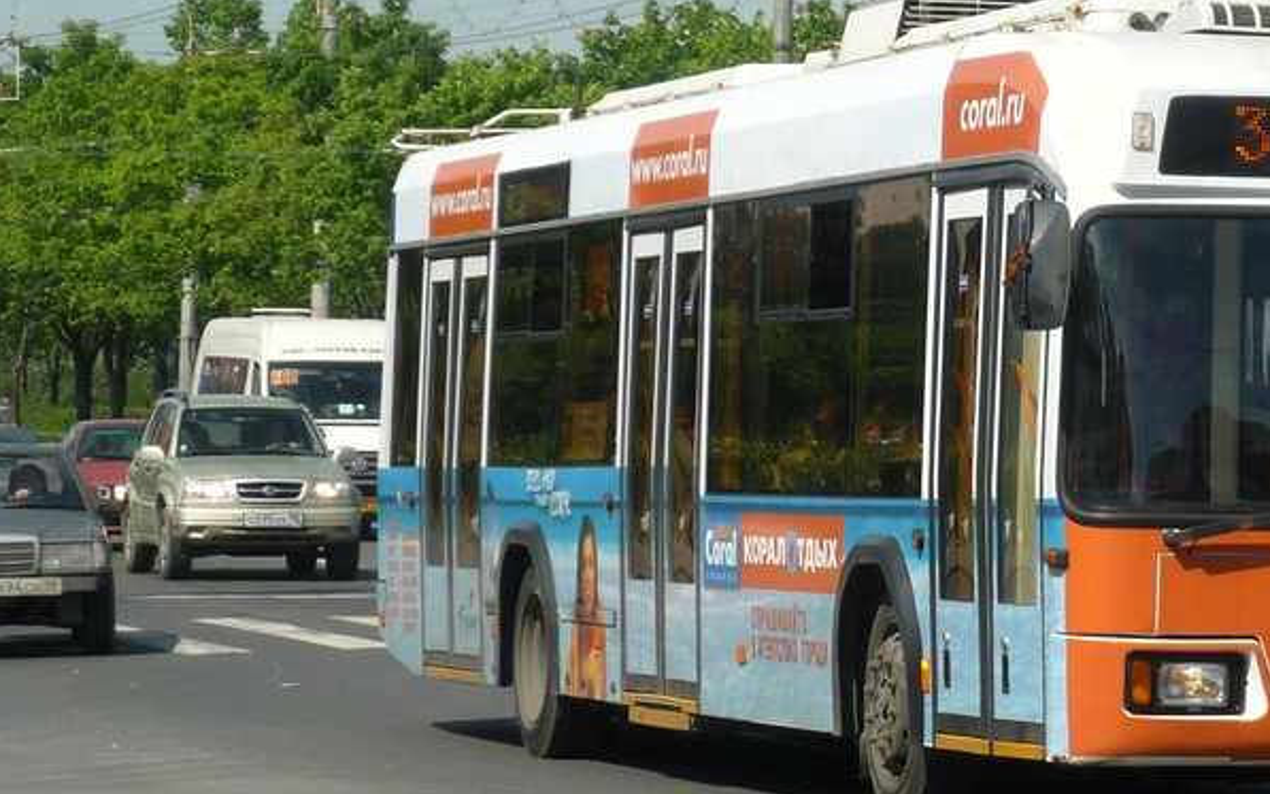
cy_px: 185
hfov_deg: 13.9
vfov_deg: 8.8
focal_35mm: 149
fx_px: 5157
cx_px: 1083
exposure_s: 1/800
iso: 100
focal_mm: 13.6
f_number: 4.4
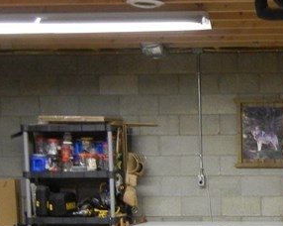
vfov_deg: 14.3
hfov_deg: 17.0
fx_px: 878
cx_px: 392
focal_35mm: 105
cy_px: 246
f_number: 3.5
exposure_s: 1/25.1
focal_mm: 5.4
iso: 400
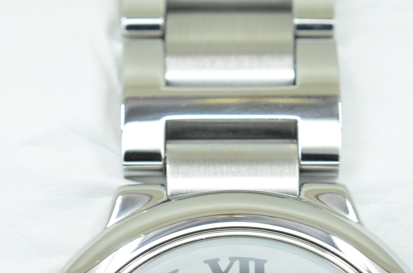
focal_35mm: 244
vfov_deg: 5.5
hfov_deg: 8.5
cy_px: 449
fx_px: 2794
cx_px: 191
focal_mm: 40
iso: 250
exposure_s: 1/50
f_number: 8
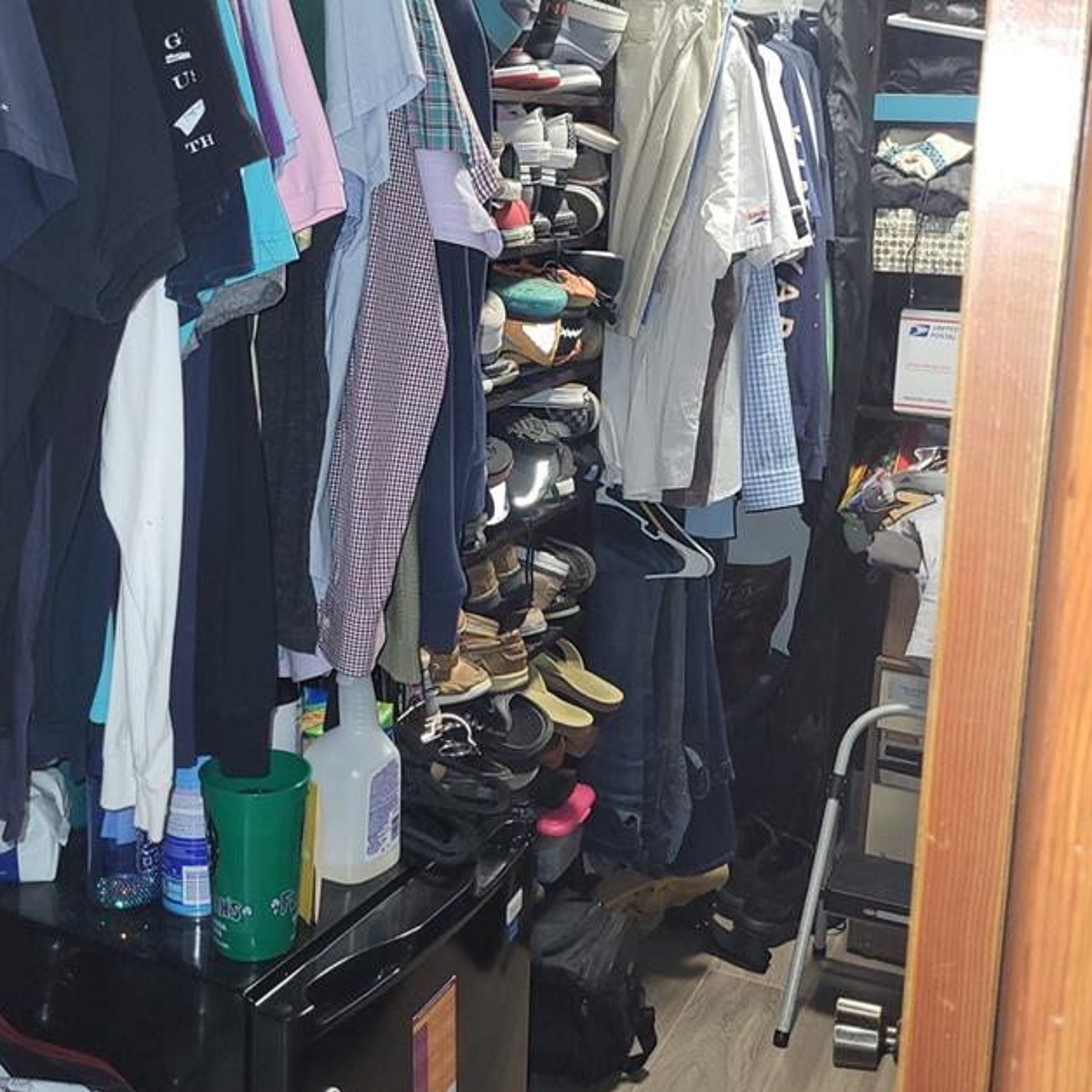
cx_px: 432
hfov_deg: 38.2
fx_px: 1570
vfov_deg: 38.1
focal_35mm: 44
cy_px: 404
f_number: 1.8
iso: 125
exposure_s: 1/11.3
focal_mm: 5.4
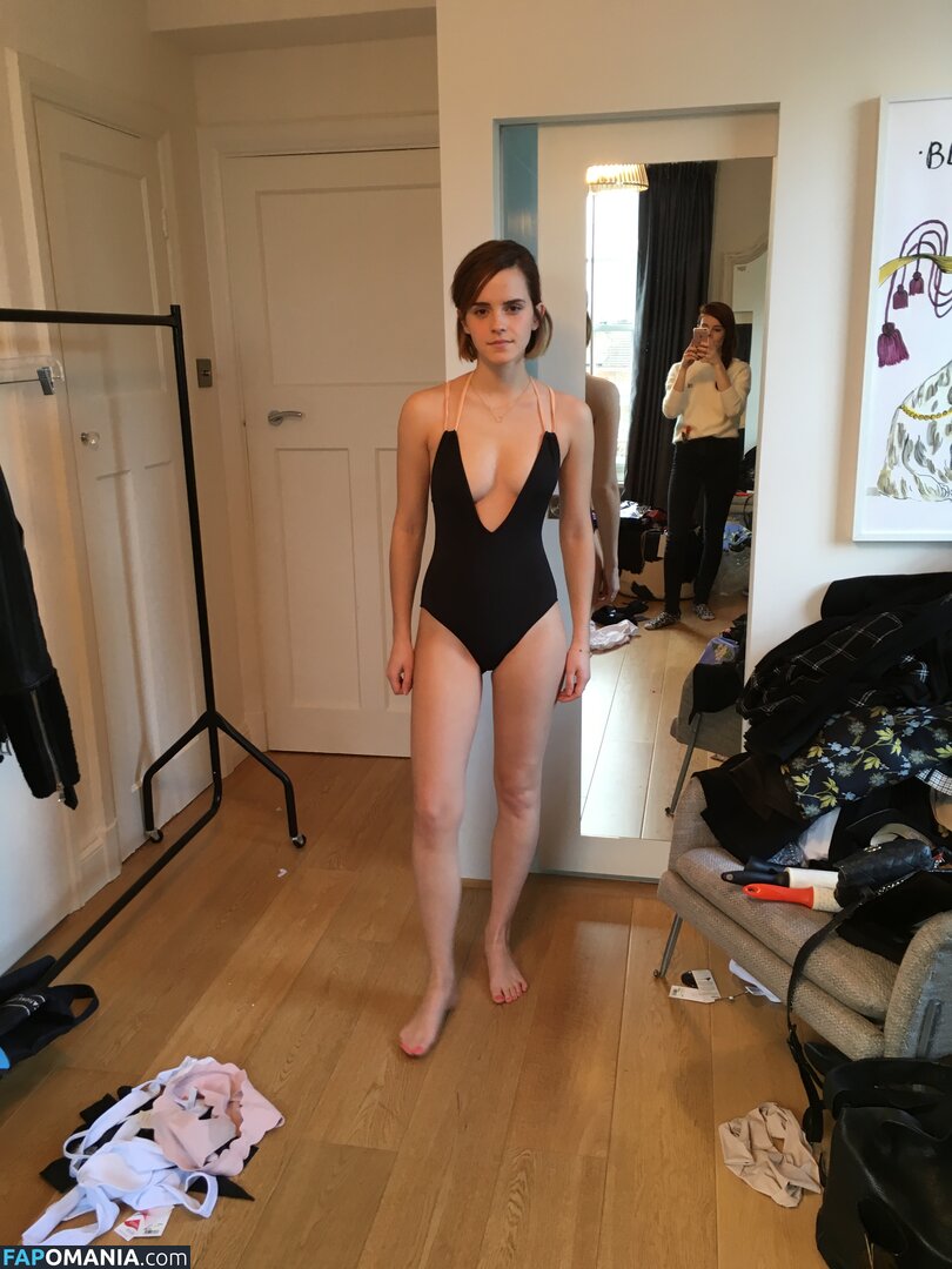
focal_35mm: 29
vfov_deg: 61.7
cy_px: 634
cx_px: 476
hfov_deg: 48.2
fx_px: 1063
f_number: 2.2
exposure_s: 1/33
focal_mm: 4.15
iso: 80
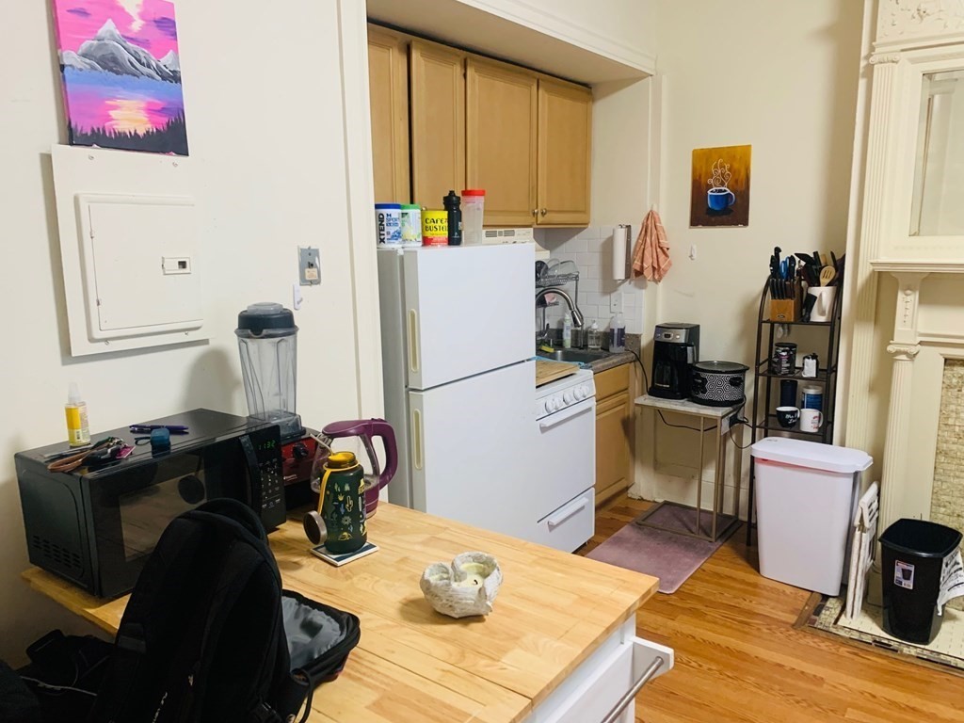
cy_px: 362
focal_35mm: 26
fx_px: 724
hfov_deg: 67.3
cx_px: 482
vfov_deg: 53.1
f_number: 1.8
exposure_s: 1/40
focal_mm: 4.25
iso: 250
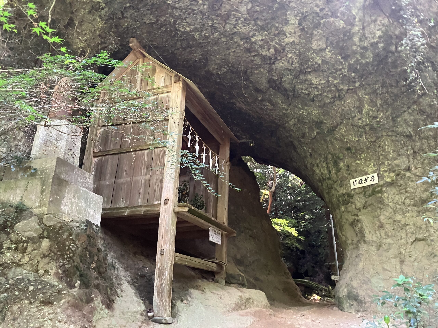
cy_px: 164
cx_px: 219
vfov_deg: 49.7
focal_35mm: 28
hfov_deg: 63.4
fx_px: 354
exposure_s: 1/53
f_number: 1.8
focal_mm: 3.99
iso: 320
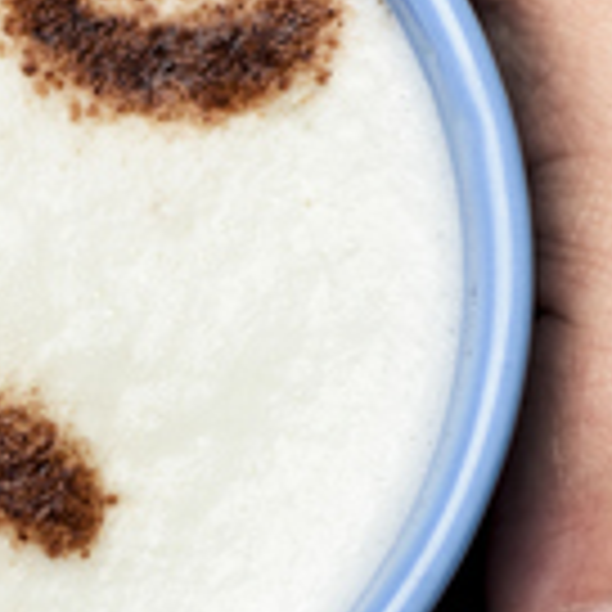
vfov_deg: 6.5
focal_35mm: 271
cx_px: -94
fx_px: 5421
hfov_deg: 6.4
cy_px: 295
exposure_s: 1/125
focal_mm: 60
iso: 64
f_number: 4.5
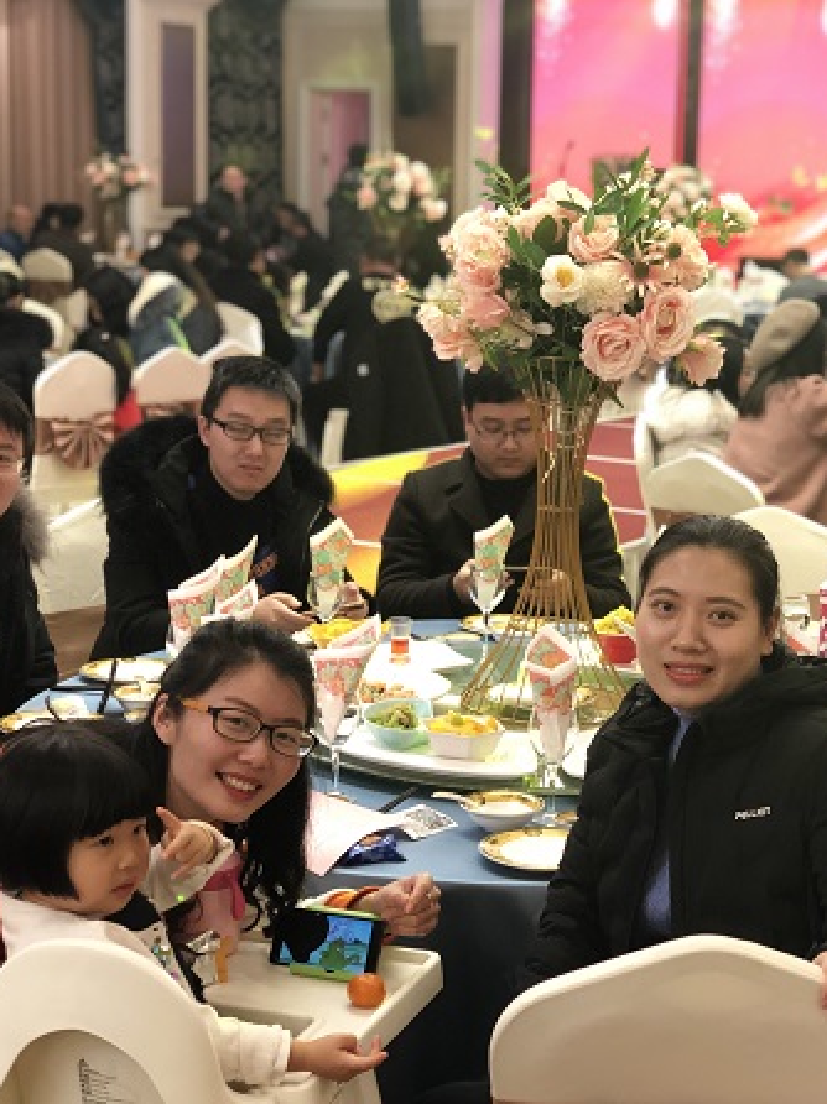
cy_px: 552
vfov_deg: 27.8
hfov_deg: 20.9
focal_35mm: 70
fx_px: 2232
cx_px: 574
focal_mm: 6
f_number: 2.4
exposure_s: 1/42
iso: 100
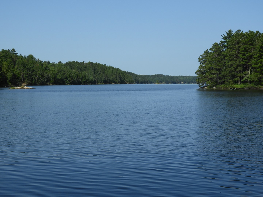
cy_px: 98
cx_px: 132
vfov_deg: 21.0
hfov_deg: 27.8
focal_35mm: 70
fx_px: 532
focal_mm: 12.5
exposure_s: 1/1000
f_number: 4.5
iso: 100
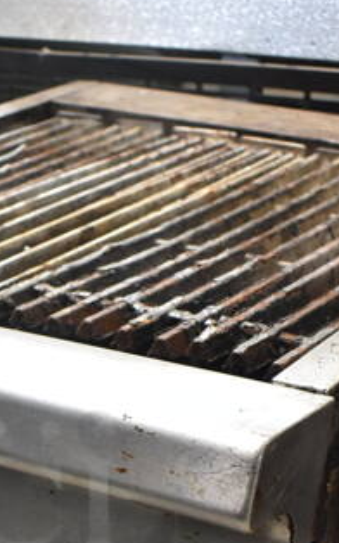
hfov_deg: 16.0
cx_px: -3
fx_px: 1184
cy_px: 501
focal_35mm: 80
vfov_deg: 25.0
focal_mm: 18
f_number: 3.5
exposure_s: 1/30
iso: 900
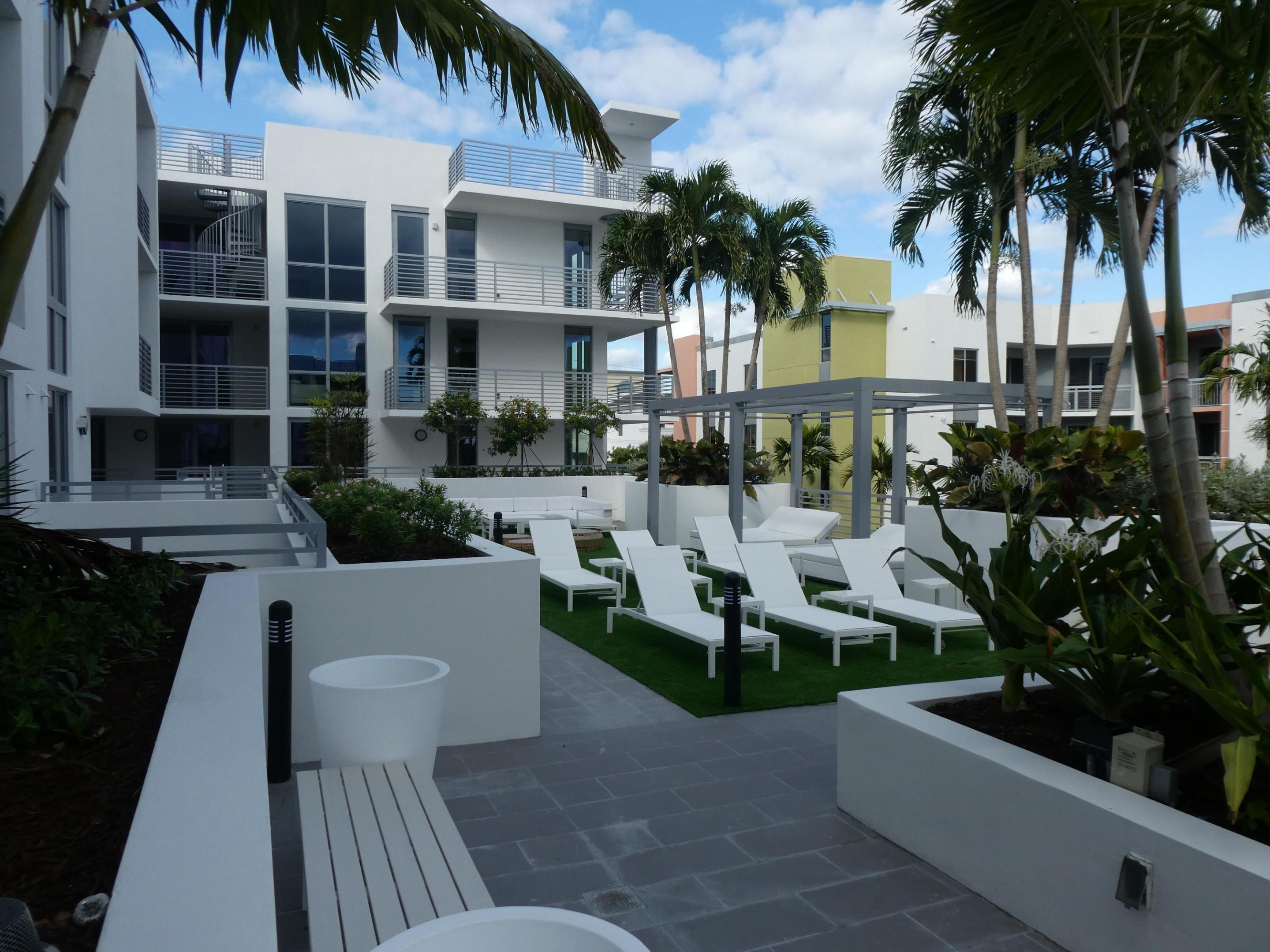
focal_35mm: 24
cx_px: 635
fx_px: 881
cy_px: 476
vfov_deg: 56.8
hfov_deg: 71.6
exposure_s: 1/640
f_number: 3.3
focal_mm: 4.3
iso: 80
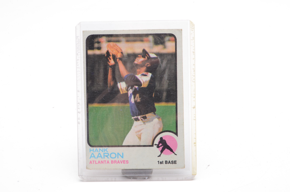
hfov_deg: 32.0
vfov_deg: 21.5
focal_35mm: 63
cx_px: 145
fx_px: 506
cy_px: 96
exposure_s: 1/160
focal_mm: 42
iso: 200
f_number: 18
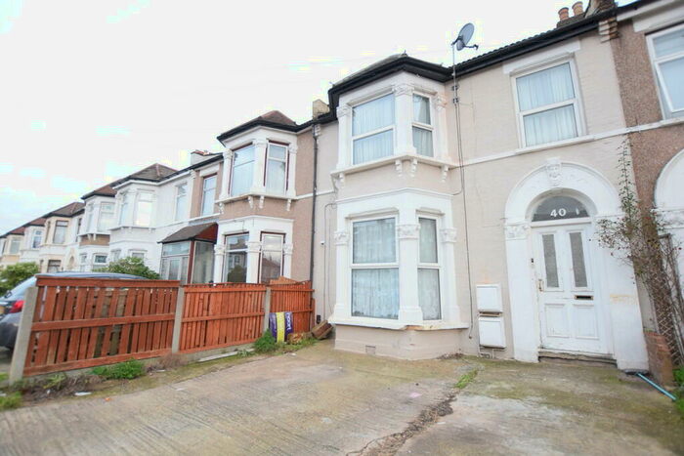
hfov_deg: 100.4
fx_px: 285
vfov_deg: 77.4
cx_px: 342
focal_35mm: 15
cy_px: 228
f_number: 3.5
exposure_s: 1/60
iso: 900
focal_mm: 10
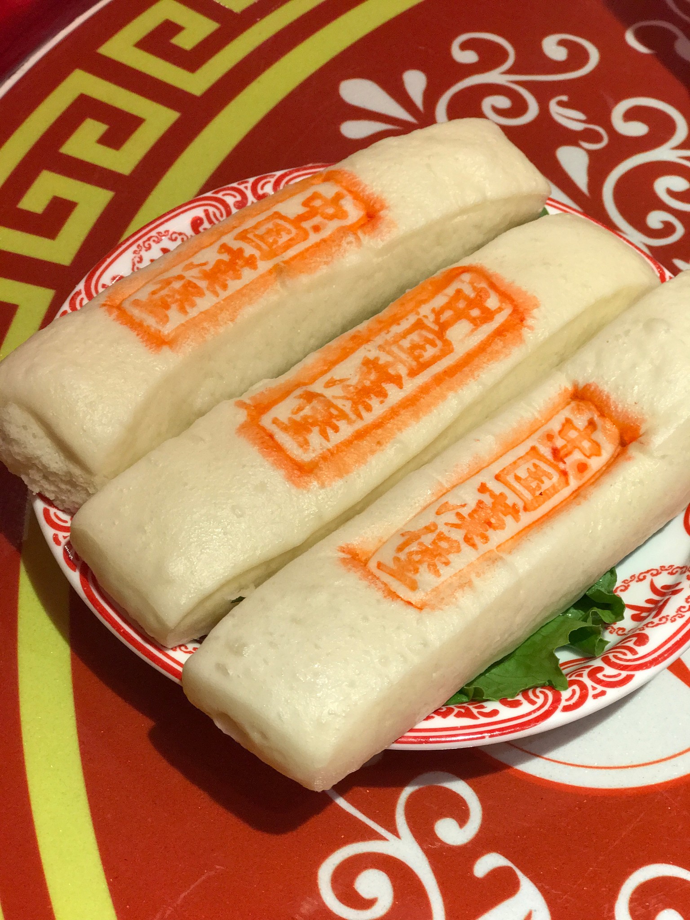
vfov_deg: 33.8
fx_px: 1515
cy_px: 460
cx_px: 345
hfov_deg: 25.7
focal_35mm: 57
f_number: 2.8
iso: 100
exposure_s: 1/50
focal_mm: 6.6
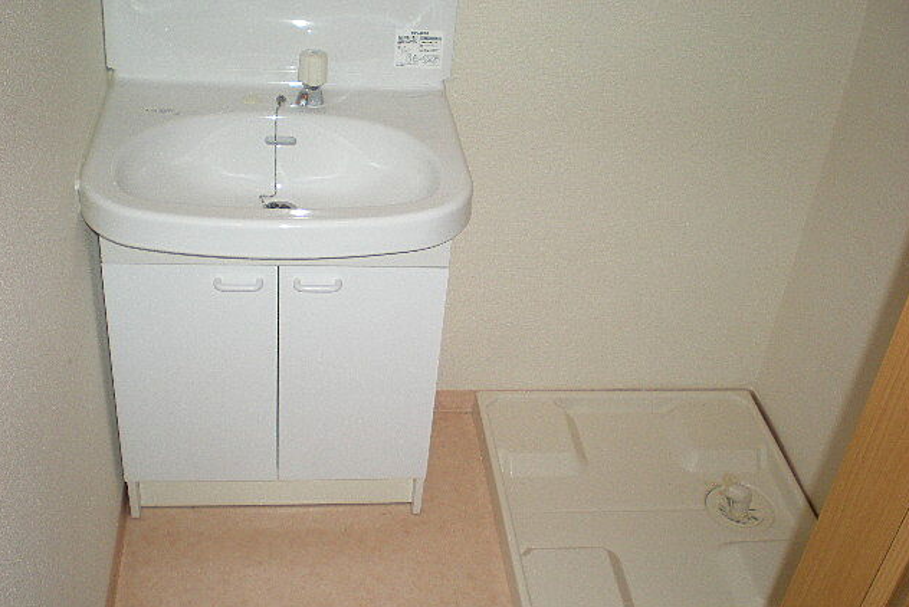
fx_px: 1010
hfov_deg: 48.4
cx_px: 452
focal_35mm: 40
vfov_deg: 33.4
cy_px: 322
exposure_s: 1/60
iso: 105
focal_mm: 6.3
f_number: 3.1
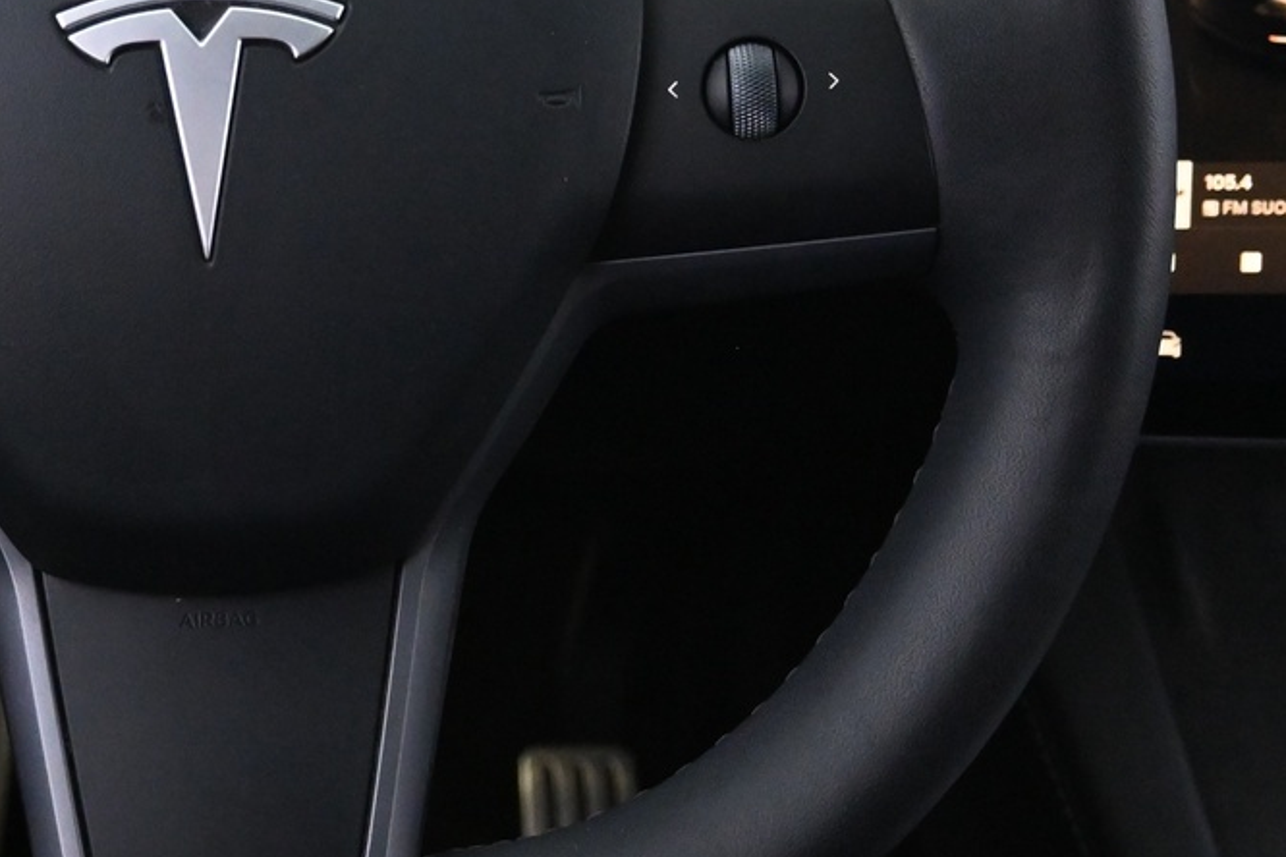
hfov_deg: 27.0
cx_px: 203
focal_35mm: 73
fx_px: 2608
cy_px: 183
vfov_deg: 18.5
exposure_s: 1/30
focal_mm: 20
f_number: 3.8
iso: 4000
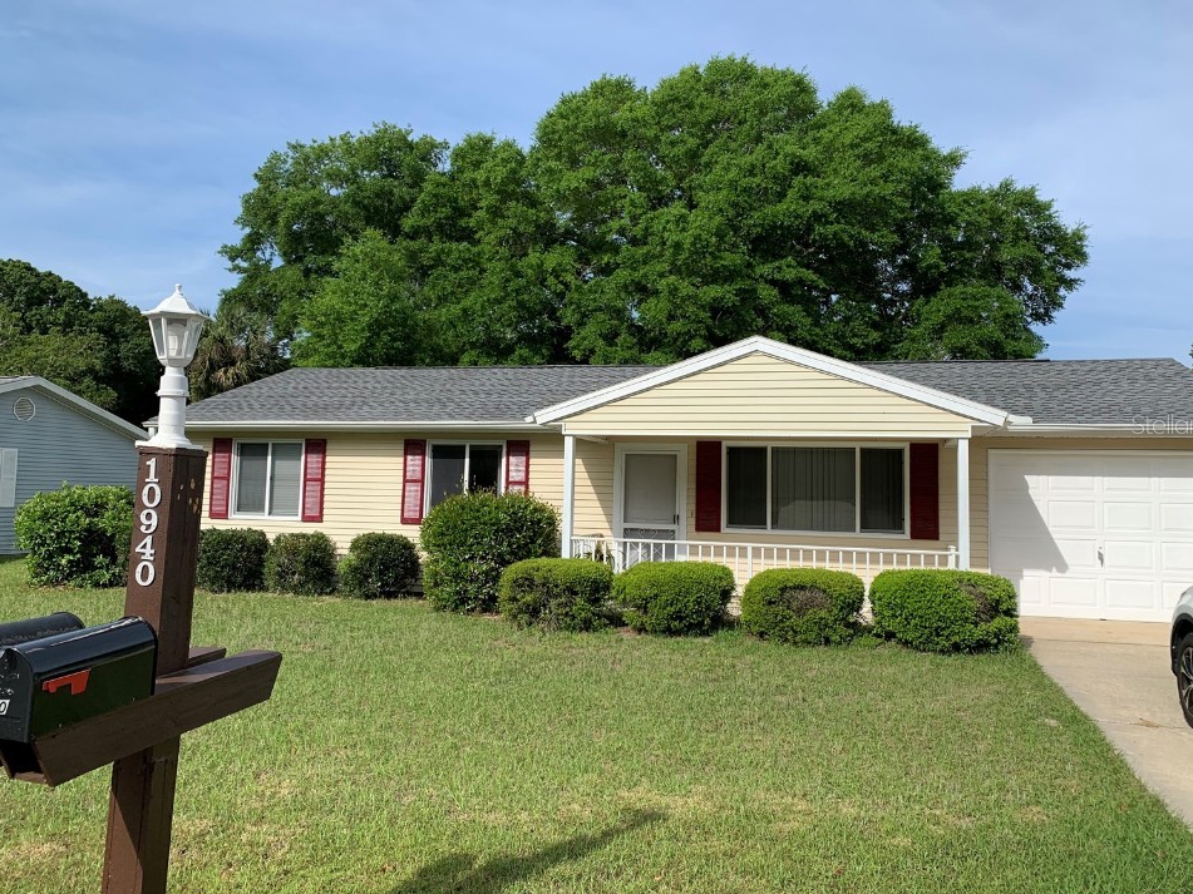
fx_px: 965
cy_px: 424
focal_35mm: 28
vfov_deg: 49.7
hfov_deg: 63.4
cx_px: 607
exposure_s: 1/2160
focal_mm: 4.25
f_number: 1.8
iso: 25
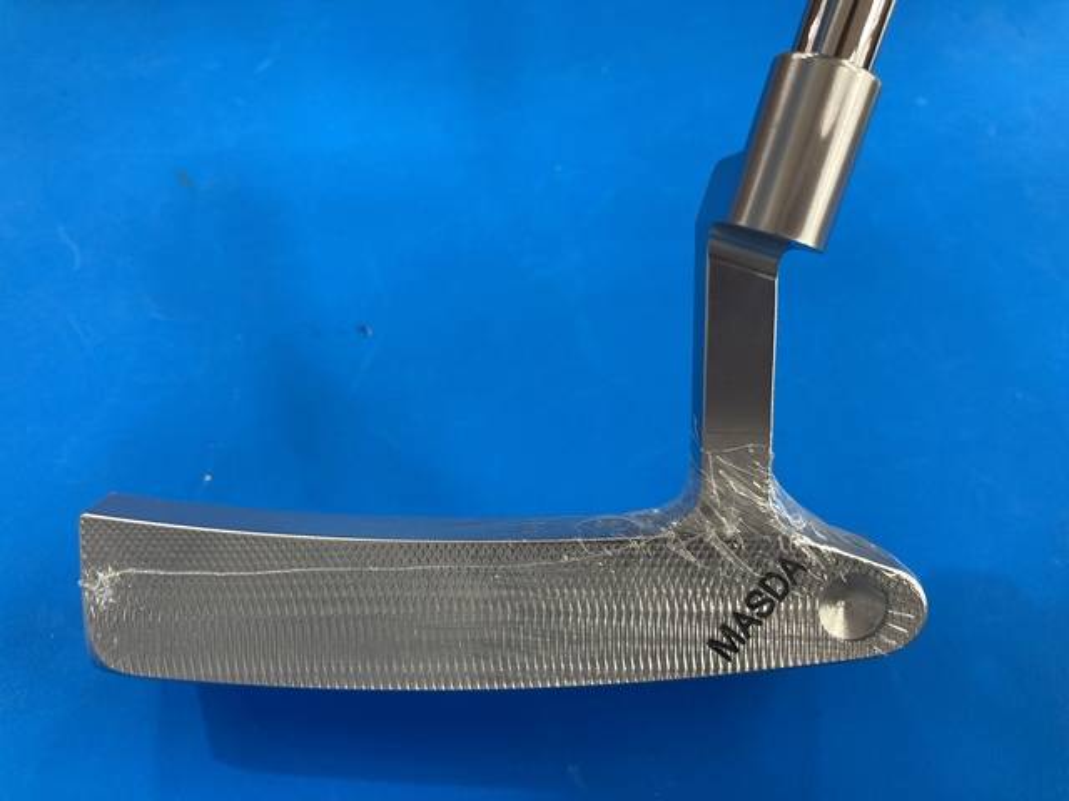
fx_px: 865
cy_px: 400
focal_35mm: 28
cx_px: 534
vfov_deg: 49.7
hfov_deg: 63.4
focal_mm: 3.99
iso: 64
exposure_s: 1/50
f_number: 1.8
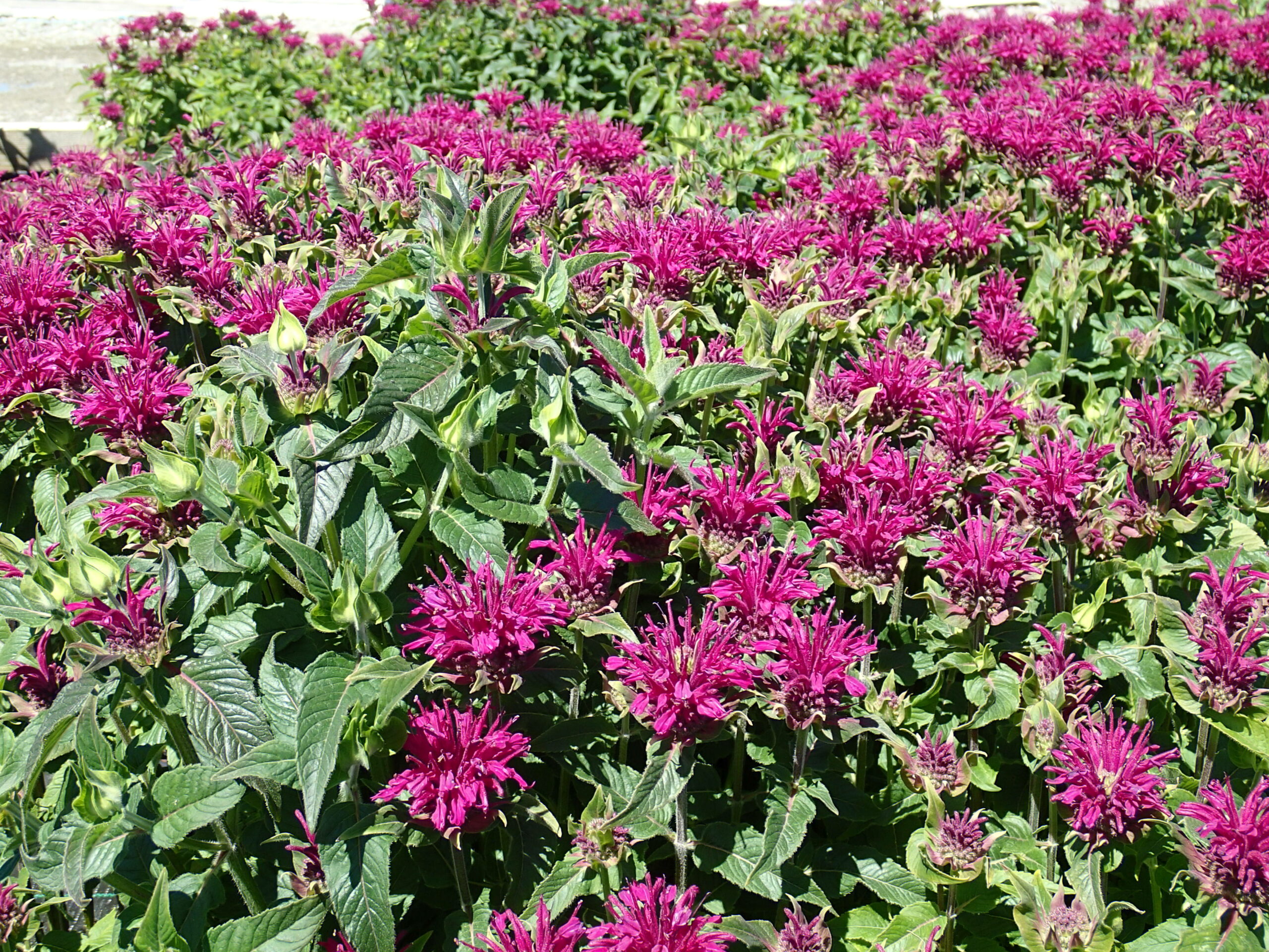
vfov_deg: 33.6
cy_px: 476
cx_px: 634
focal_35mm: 43
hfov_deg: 43.9
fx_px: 1576
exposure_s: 1/320
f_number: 4
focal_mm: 7.86
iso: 100
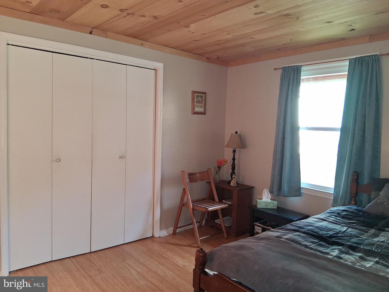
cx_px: 194
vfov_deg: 53.1
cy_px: 146
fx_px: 292
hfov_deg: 67.3
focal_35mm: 26
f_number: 1.8
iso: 320
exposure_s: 1/60
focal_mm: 3.98
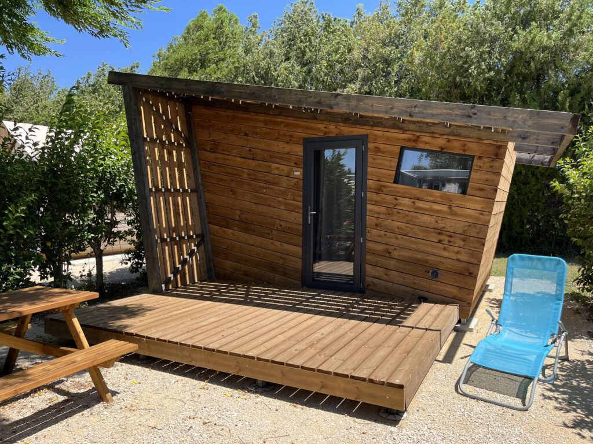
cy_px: 222
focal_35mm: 26
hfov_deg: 67.3
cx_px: 296
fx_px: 445
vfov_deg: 53.1
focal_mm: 5.1
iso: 50
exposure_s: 1/1477
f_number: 1.6
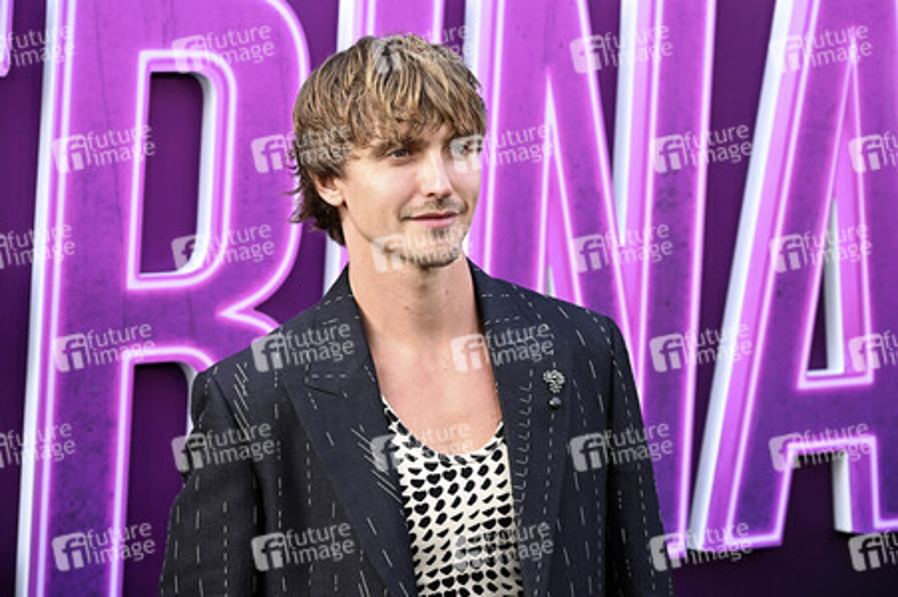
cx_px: 449
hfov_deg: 18.6
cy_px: 298
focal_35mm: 110
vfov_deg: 12.4
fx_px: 2742
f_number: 6.3
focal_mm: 110
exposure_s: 1/320
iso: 1000
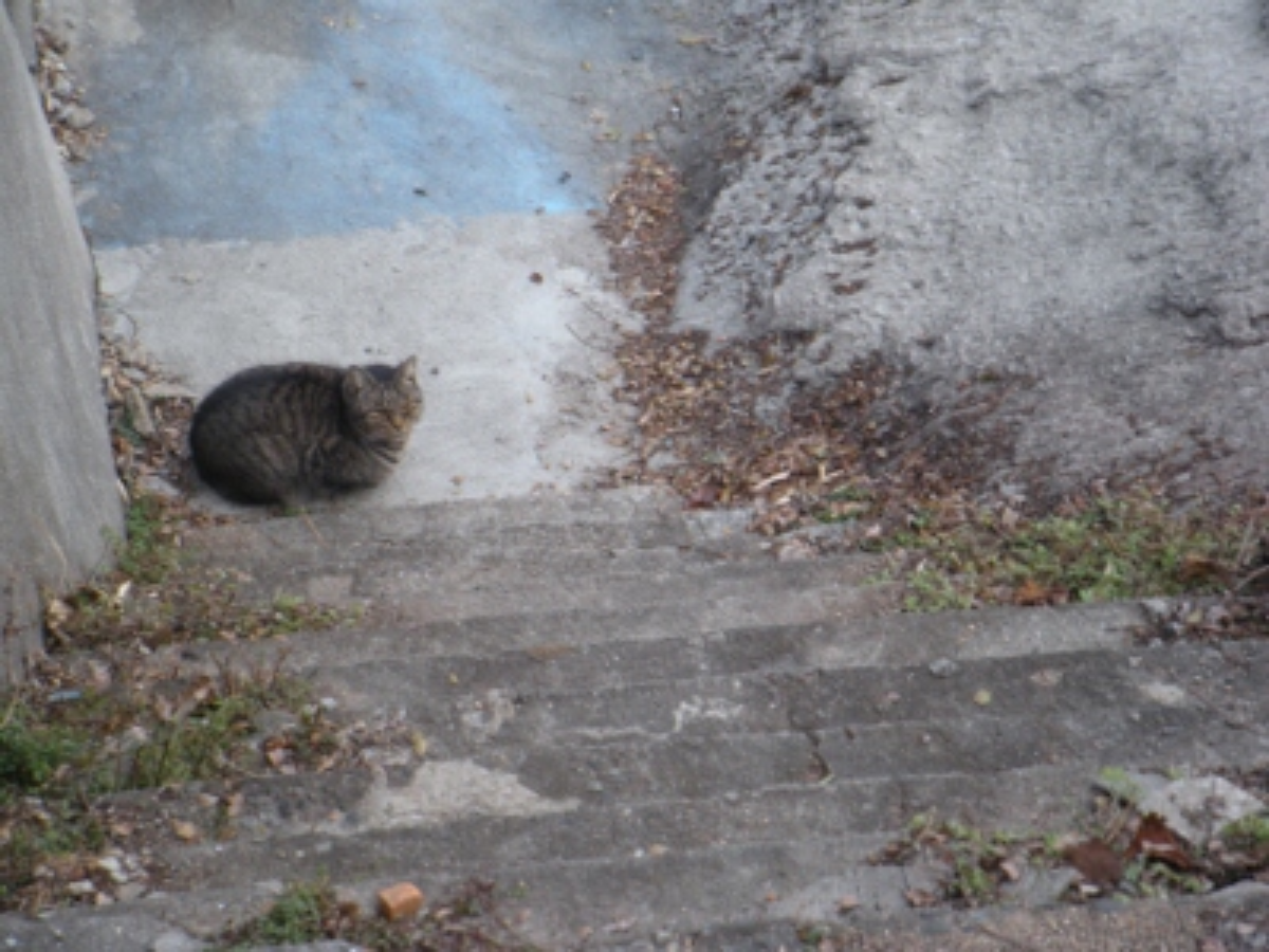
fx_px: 6489
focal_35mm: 177
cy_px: 476
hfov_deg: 11.2
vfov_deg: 8.4
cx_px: 634
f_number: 4.8
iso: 64
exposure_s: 1/54.2
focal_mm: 29.5
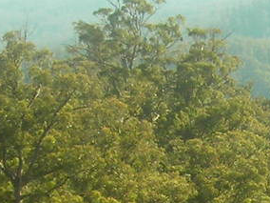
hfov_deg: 8.9
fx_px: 1669
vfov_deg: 6.8
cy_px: 365
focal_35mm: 214
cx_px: 463
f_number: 3.2
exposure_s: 1/210
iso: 50
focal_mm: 6.3
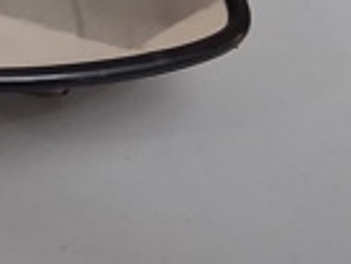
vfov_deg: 9.3
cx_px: -474
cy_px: -72
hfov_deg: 10.8
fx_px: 1603
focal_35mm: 158
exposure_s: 1/100
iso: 500
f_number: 1.8
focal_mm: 4
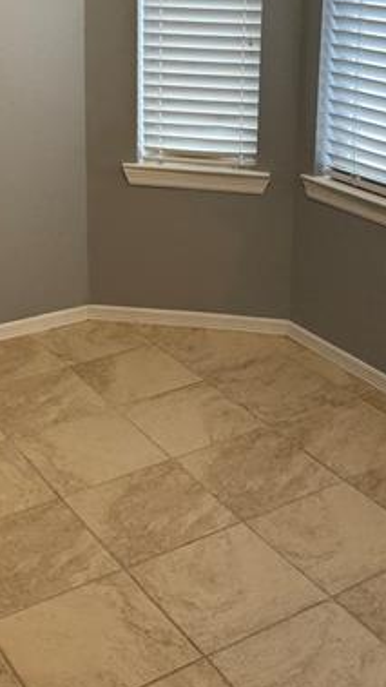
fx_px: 965
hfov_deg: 22.6
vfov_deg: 37.9
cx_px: 217
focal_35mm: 53
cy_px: 145
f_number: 1.78
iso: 80
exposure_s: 1/120
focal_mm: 6.76
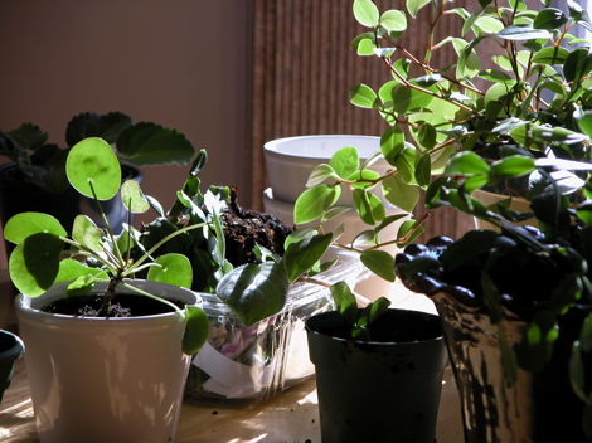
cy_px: 222
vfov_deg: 7.8
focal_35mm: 191
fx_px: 3265
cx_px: 296
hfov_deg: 10.4
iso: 100
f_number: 4
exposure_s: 1/91.4
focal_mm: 48.5
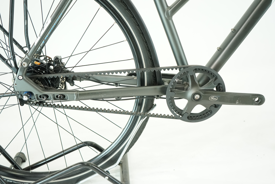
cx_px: 138
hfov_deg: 50.7
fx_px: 290
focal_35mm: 38
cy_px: 92
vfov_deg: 35.1
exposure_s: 1/200
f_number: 5
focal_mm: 38
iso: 2500
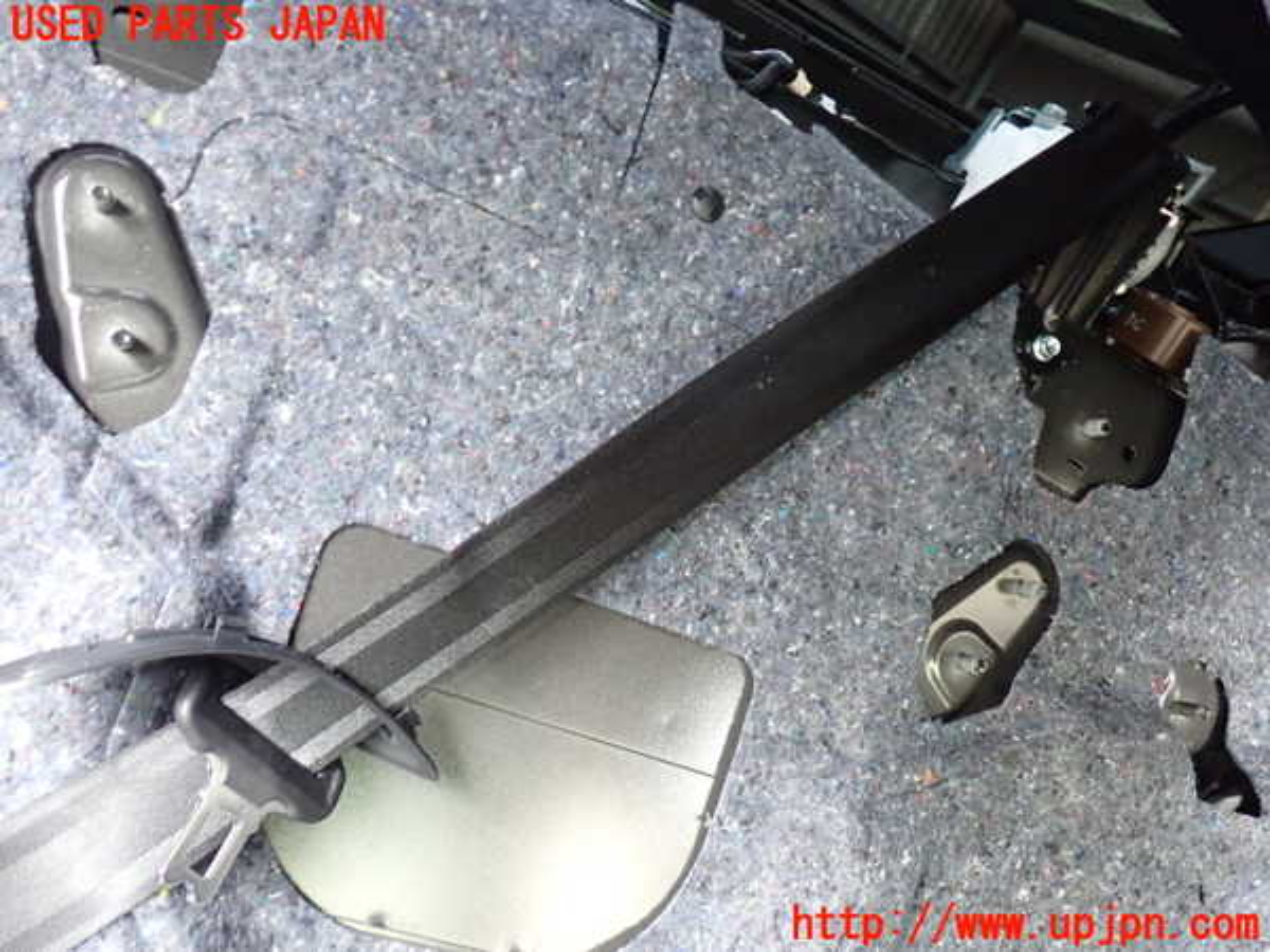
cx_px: 635
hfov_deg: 60.0
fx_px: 1101
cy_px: 476
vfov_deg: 46.8
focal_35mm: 30
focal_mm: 5.4
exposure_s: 1/15
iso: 800
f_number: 2.3
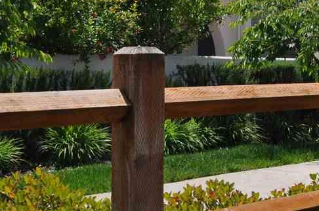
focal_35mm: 87
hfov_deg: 22.2
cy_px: 18
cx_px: 346
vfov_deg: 15.4
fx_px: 769
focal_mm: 22
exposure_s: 1/400
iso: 200
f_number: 10
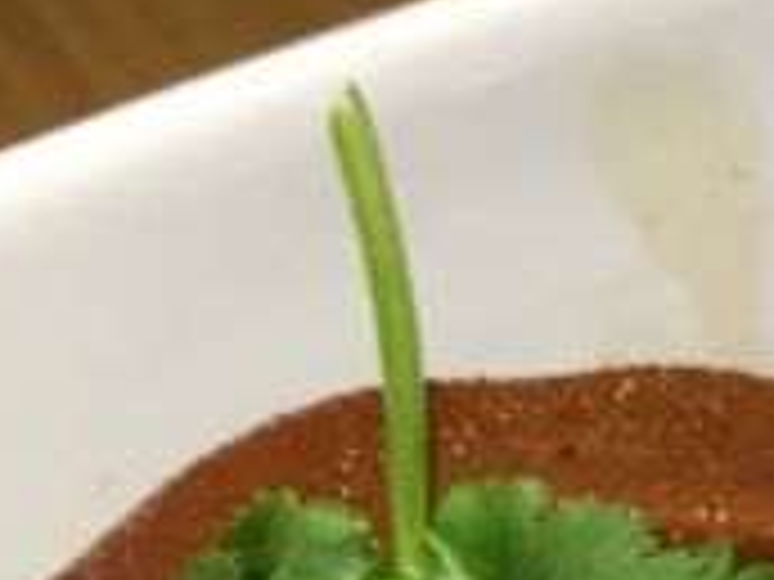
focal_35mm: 118
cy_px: 1090
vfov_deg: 11.5
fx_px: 2638
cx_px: 1305
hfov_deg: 14.9
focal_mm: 4.15
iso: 32
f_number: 2.2
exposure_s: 1/17
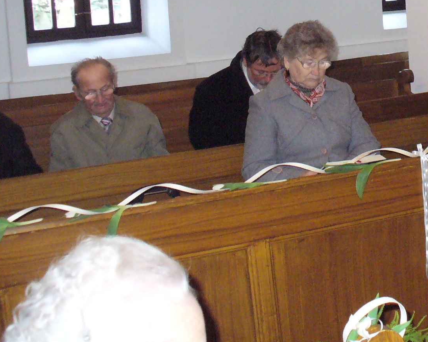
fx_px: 963
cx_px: 389
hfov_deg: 24.3
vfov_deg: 19.7
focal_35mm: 76
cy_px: 19
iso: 400
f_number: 2.8
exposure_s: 1/60
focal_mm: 6.1
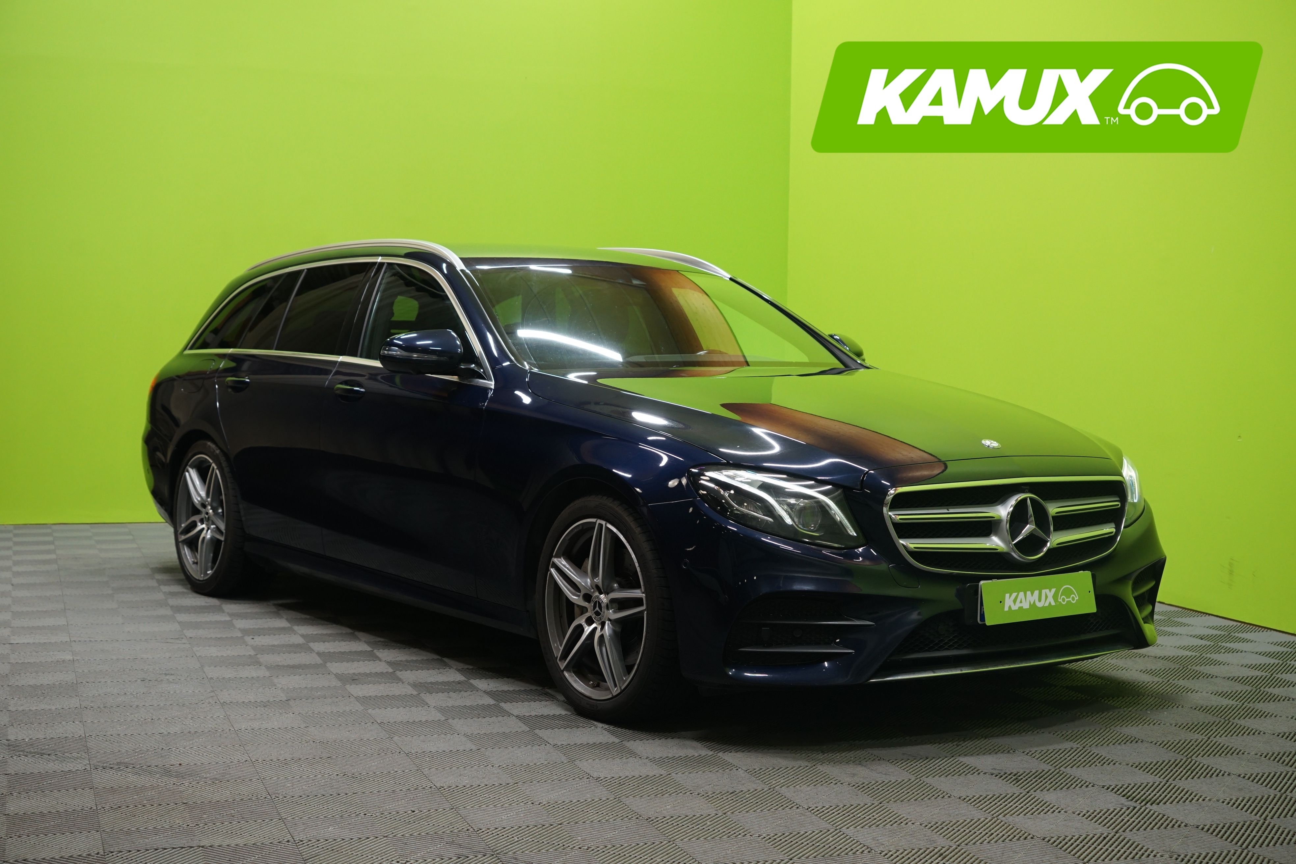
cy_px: 432
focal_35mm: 51
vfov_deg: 26.5
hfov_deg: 38.9
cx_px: 648
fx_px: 1836
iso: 800
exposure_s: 1/20
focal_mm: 51
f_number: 5.6
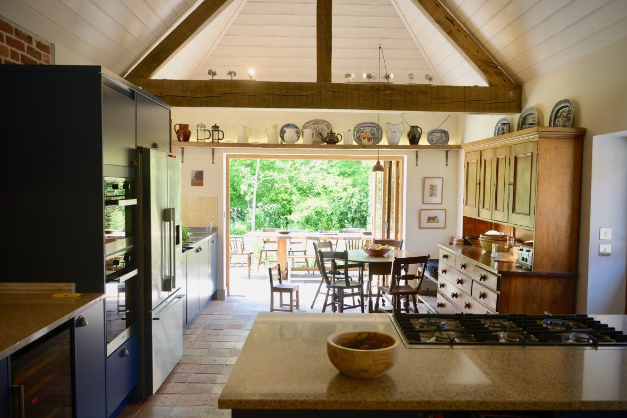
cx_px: 323
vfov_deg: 41.1
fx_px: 557
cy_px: 214
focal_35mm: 32
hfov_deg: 58.7
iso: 320
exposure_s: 1/80
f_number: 4.5
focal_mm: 31
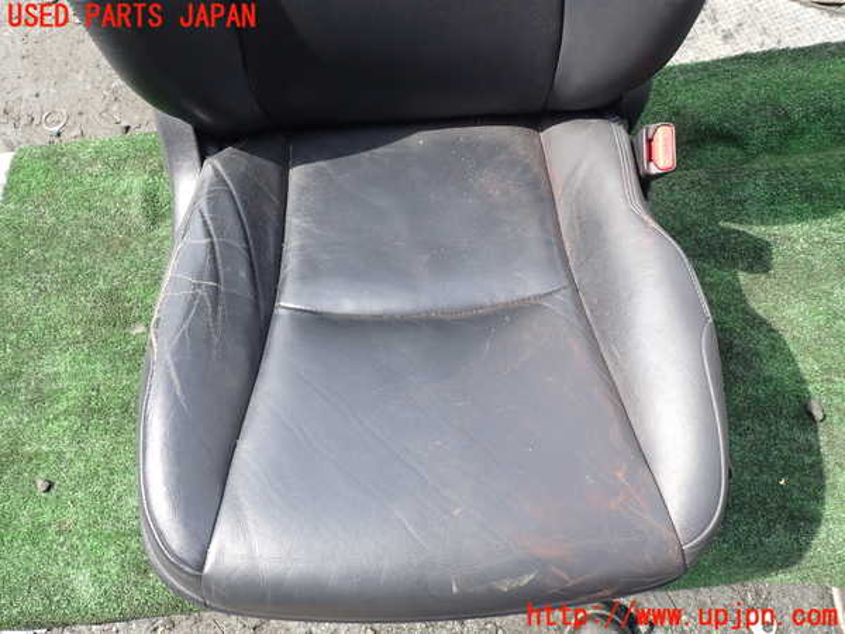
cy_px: 317
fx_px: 610
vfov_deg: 54.9
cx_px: 422
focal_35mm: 25
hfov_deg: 69.4
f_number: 2.8
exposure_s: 1/320
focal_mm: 4.5
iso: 100
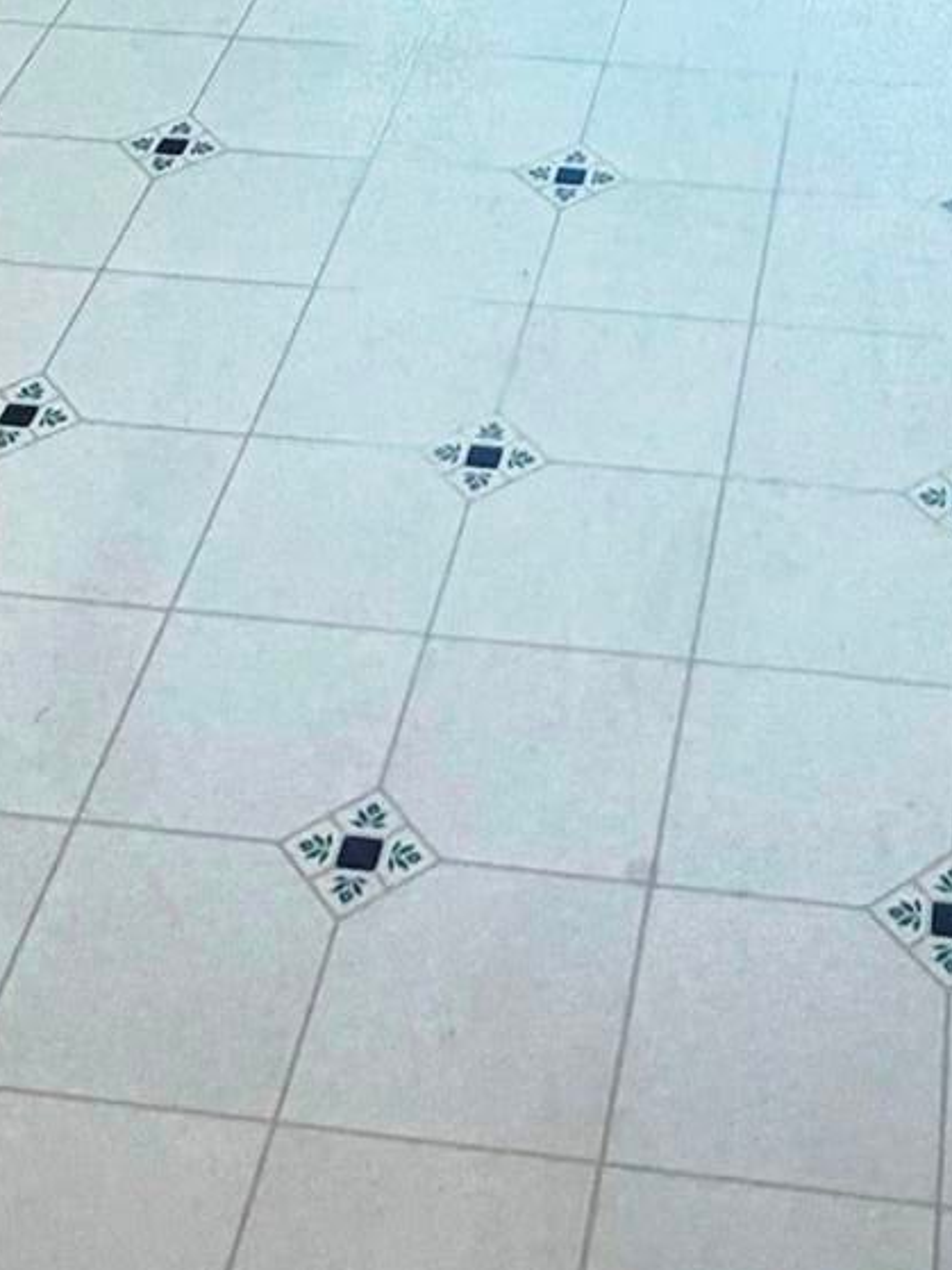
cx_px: 675
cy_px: -1131
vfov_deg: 18.5
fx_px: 2825
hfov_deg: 19.0
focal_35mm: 77
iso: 125
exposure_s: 1/120
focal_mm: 2.22
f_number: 2.2
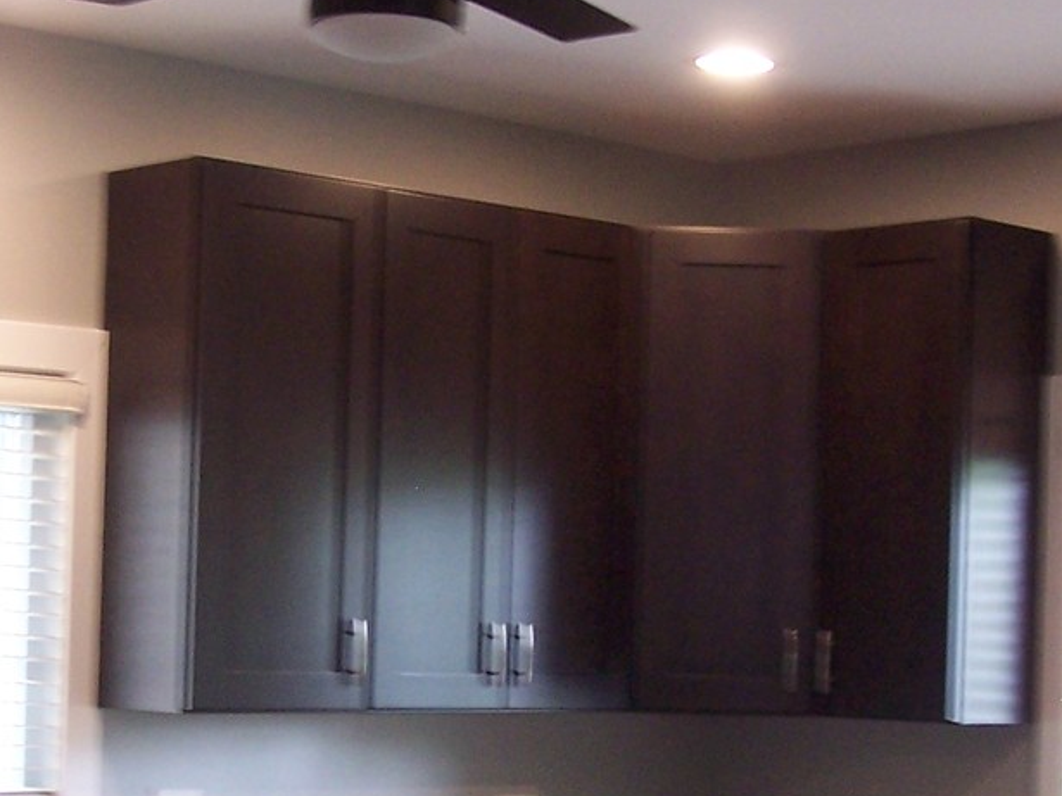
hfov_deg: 21.9
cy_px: 620
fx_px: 2730
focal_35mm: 89
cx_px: 345
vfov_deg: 16.5
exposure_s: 1/20
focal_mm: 6.3
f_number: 2.8
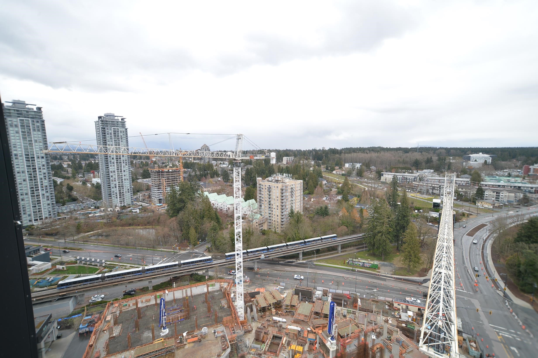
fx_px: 239
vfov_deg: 73.7
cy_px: 179
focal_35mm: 16
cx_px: 269
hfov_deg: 96.8
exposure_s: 1/160
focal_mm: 16
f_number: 5.3
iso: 200
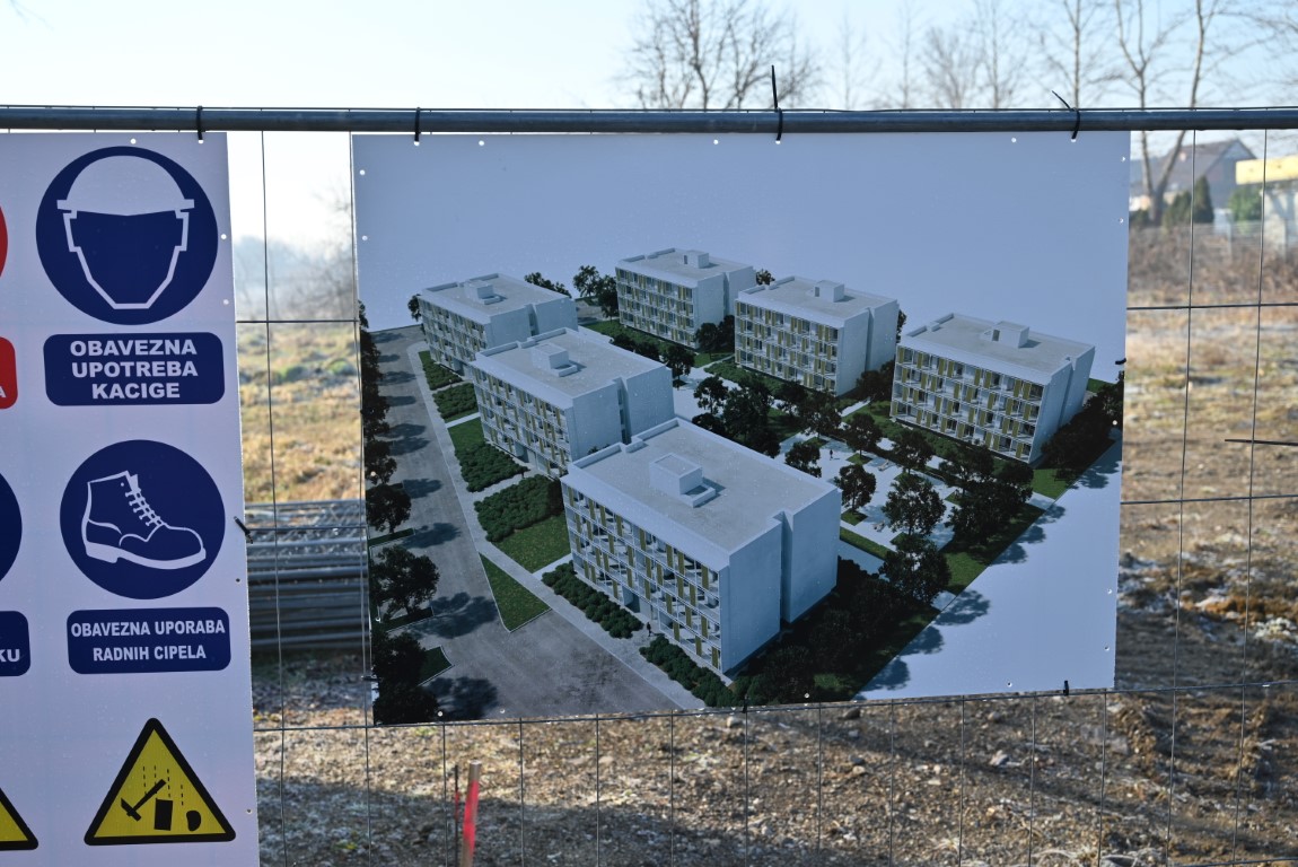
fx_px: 1551
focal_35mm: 43
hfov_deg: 45.4
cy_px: 434
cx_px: 649
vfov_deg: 31.2
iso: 110
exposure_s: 1/250
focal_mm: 43
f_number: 5.6
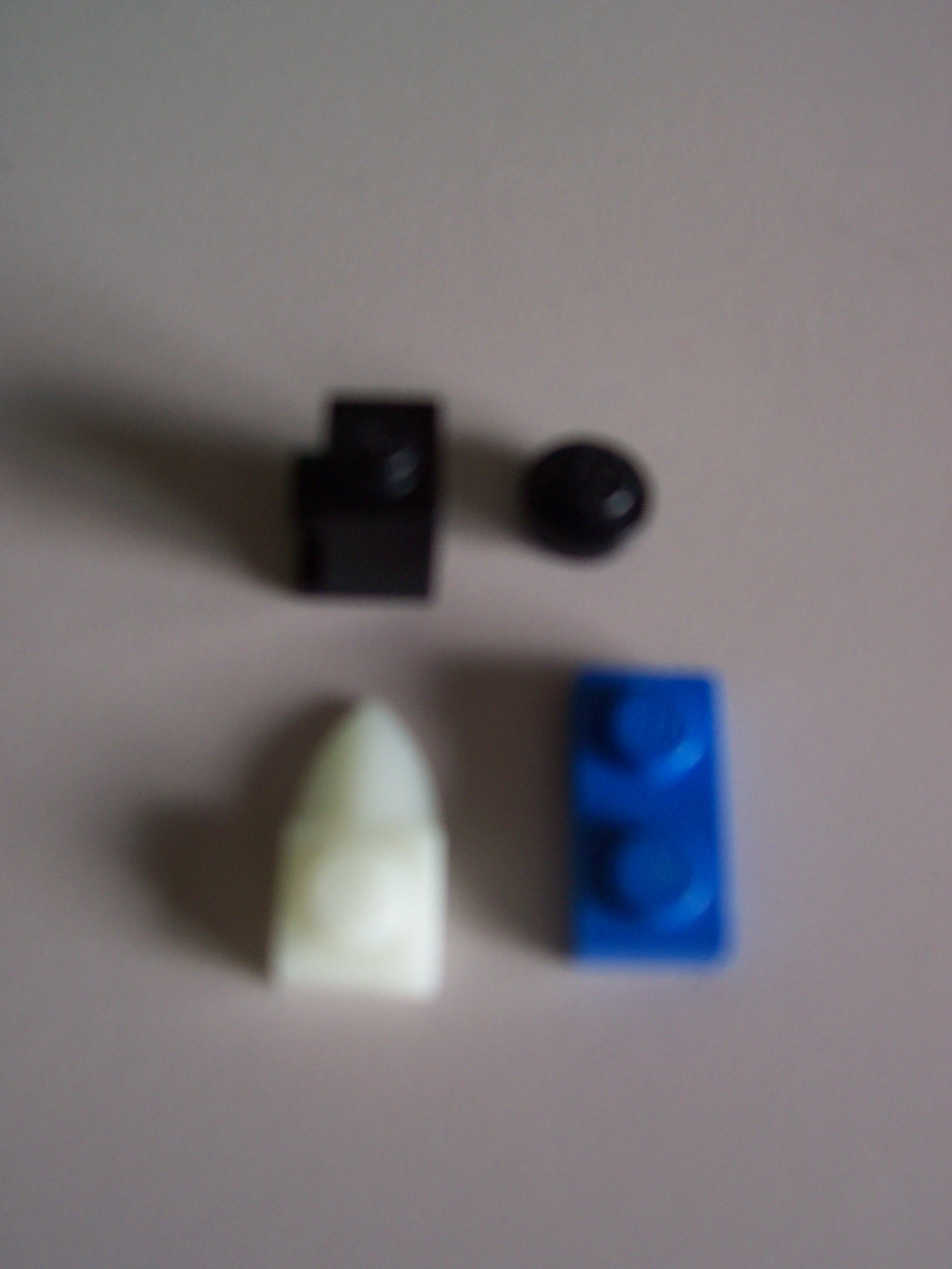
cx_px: 476
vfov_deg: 50.1
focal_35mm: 37
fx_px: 1357
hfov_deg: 38.7
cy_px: 634
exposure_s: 1/45
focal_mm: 5.6
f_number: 2.8
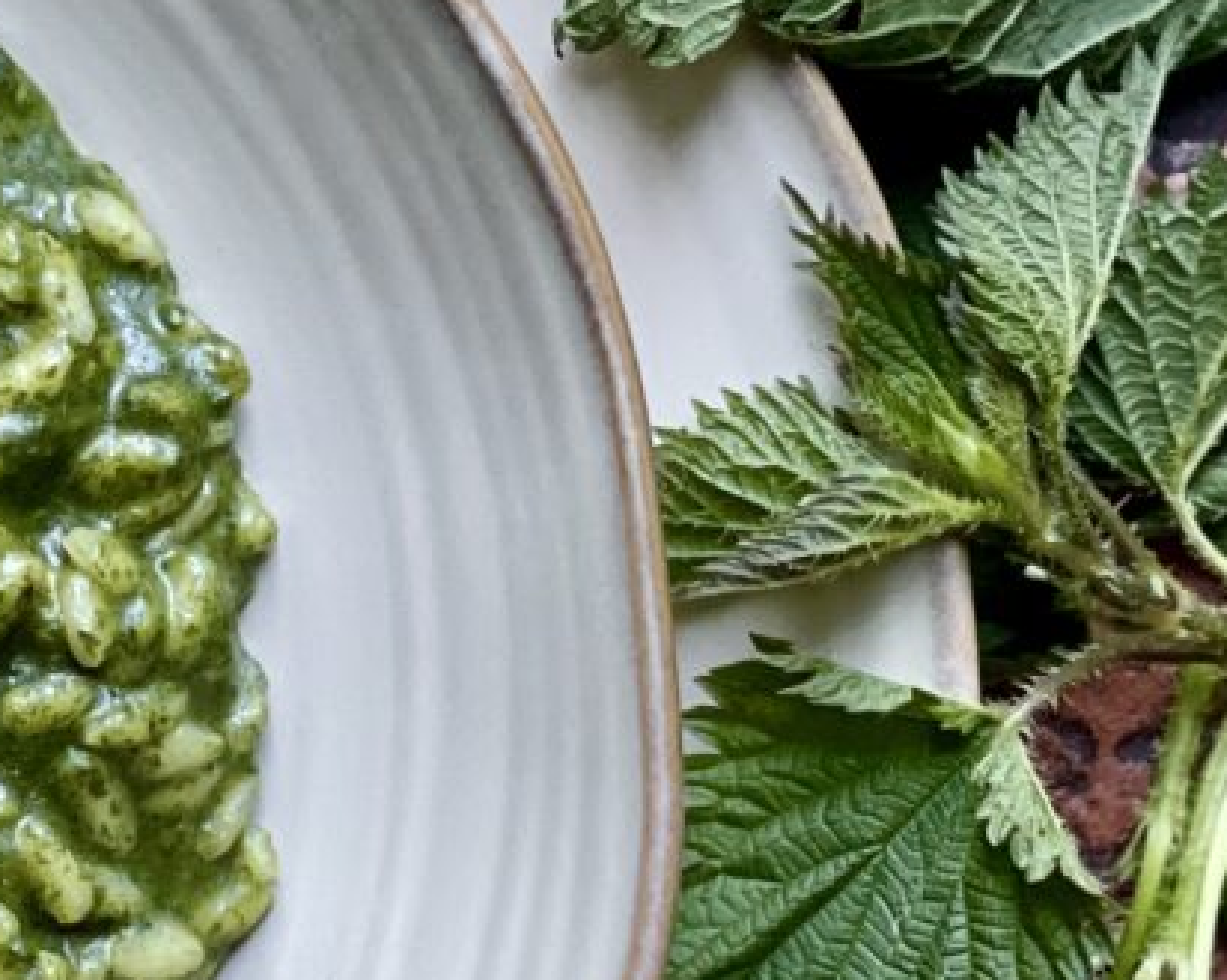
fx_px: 8455
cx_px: -283
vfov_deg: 6.6
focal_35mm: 233
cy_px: 733
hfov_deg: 8.2
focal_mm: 7.5
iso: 250
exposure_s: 1/121
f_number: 2.2
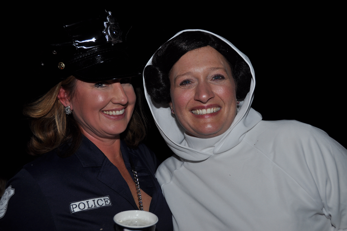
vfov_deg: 32.9
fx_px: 390
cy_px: 116
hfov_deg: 48.0
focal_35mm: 40
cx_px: 174
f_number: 4
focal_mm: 27
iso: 250
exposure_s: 1/60
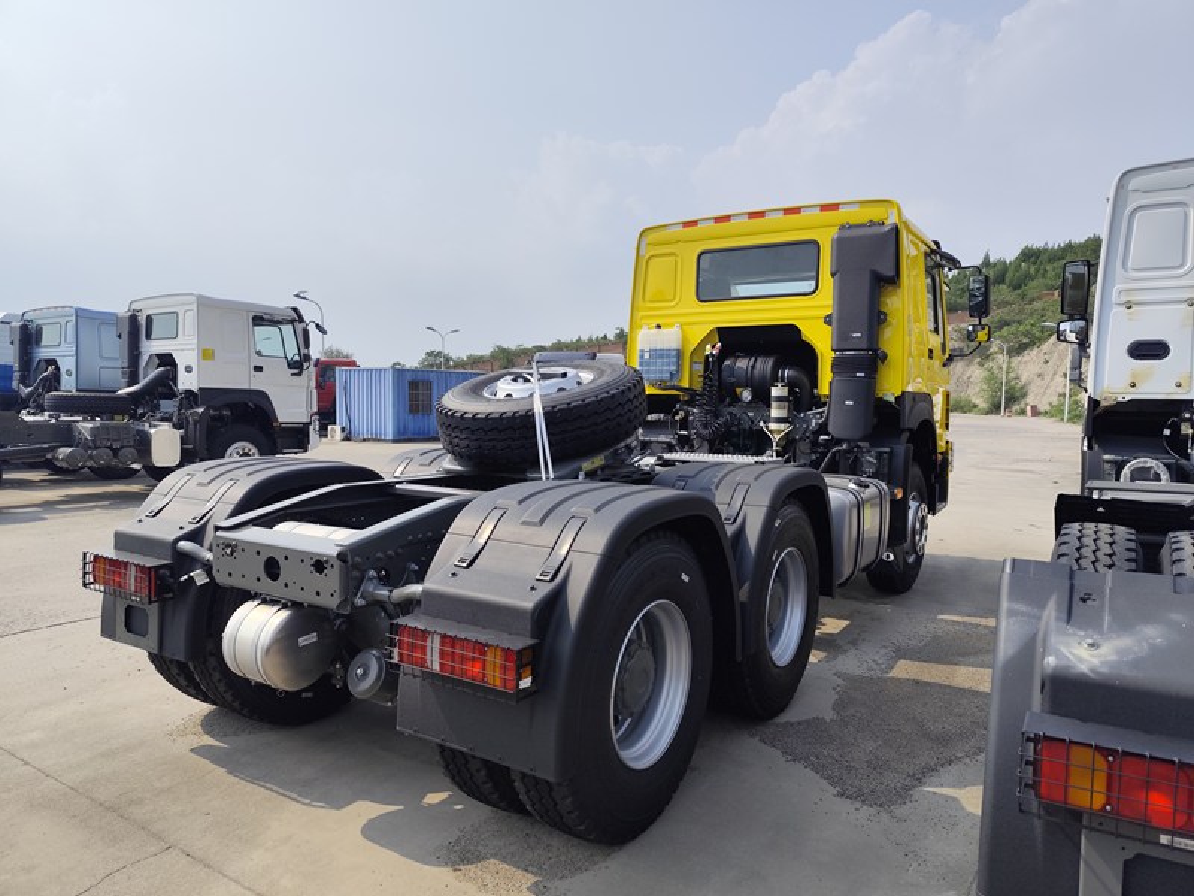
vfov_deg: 58.9
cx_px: 597
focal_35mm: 23
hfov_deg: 73.9
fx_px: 793
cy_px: 448
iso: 50
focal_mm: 6.14
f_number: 1.65
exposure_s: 1/1697
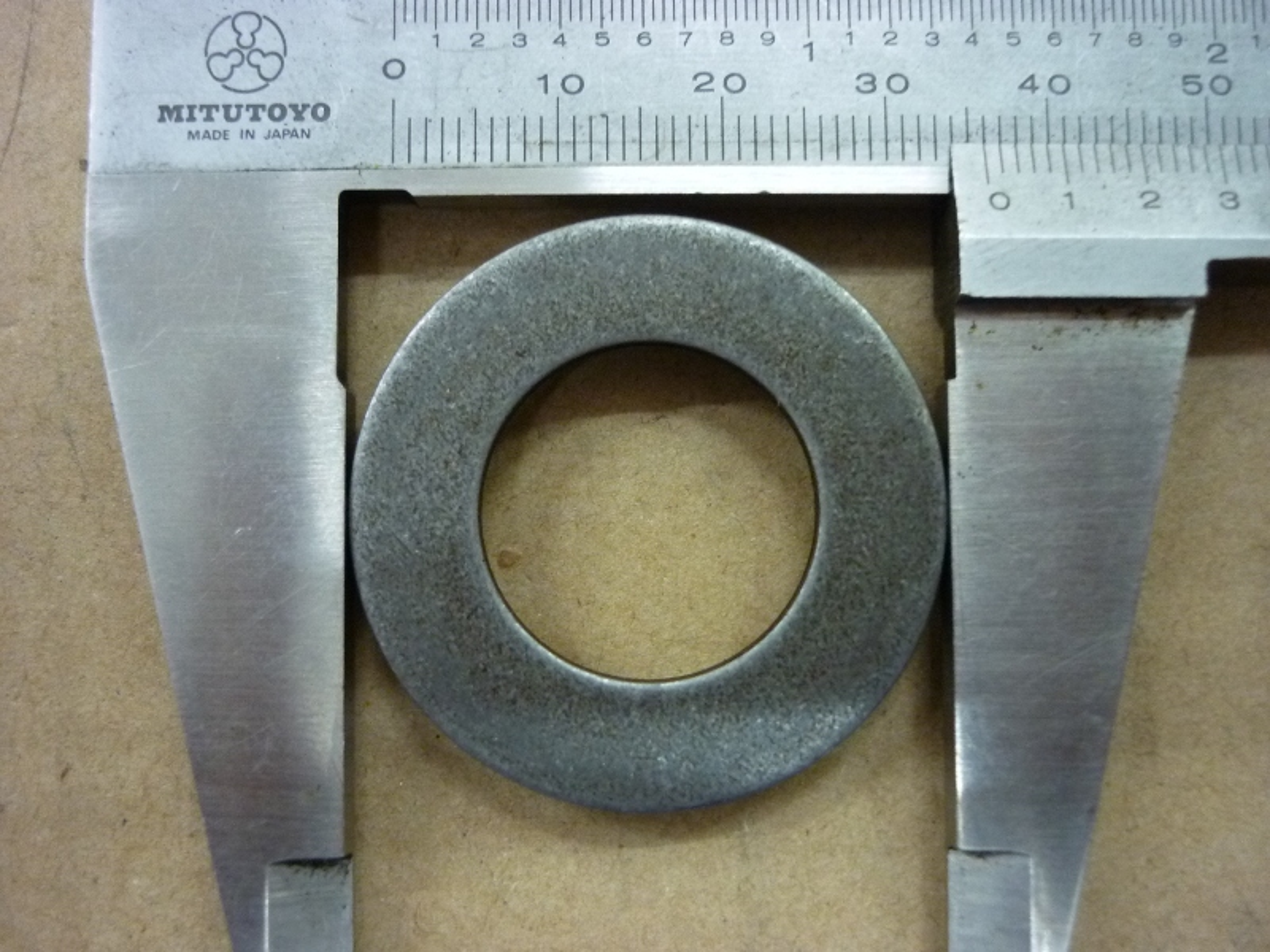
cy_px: 476
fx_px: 1211
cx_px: 635
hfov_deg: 55.4
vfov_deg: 42.9
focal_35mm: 33
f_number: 2.8
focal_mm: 5.5
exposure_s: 1/10
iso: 400
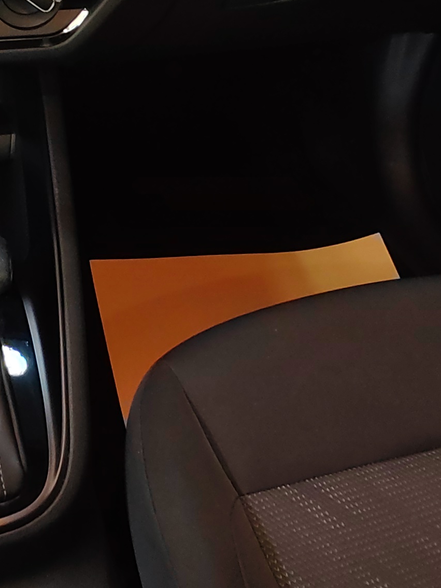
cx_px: 62
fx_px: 782
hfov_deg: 30.4
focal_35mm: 46
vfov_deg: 40.7
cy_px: 194
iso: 468
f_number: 2.2
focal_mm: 1.68
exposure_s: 1/20
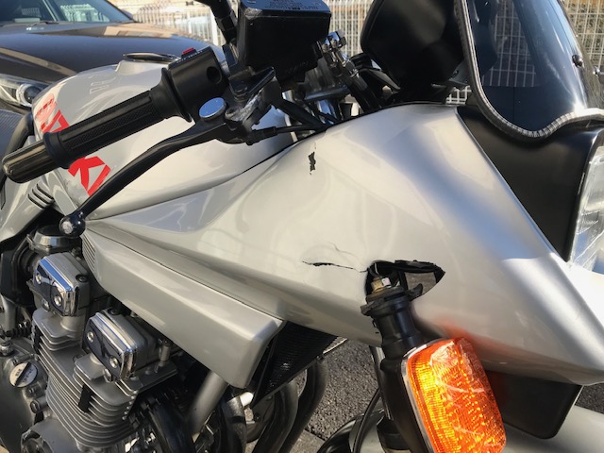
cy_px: 226
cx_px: 302
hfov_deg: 63.4
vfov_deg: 49.7
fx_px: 489
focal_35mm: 28
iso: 20
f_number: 1.8
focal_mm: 3.99
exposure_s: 1/1100
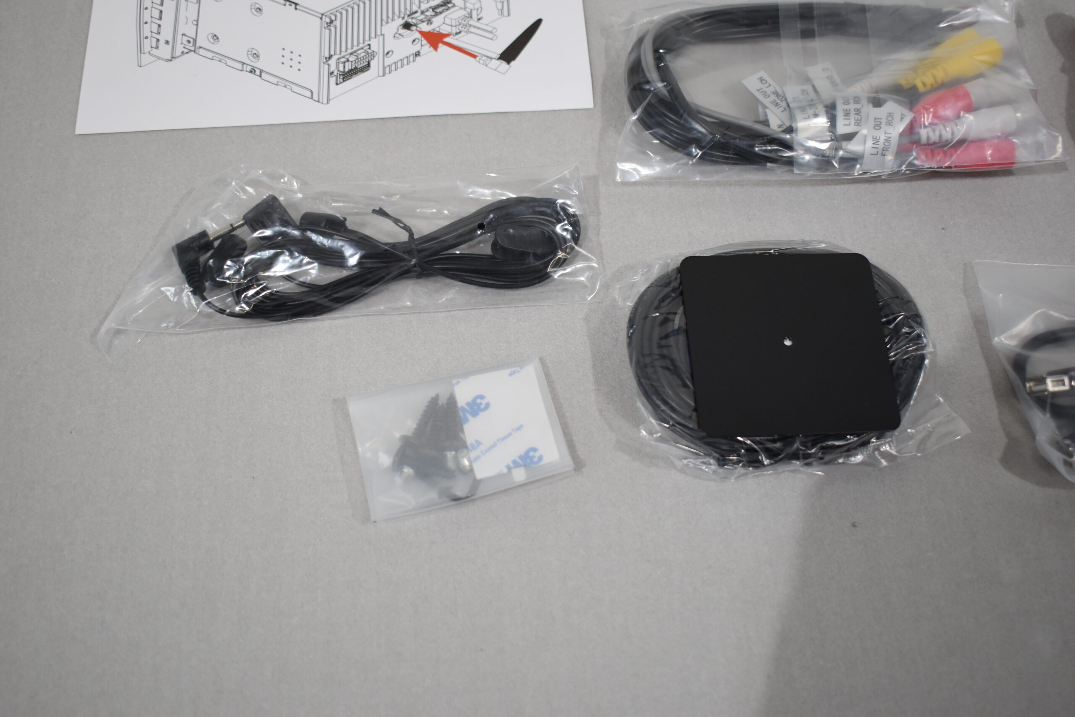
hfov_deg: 47.9
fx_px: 1209
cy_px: 358
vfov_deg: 33.0
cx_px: 538
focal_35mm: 40
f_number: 4
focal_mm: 27
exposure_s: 1/250
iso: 720
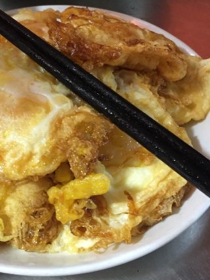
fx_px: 380
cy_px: 120
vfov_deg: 40.3
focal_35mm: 47
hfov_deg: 30.5
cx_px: 57
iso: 250
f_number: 2.2
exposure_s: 1/33
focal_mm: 4.15
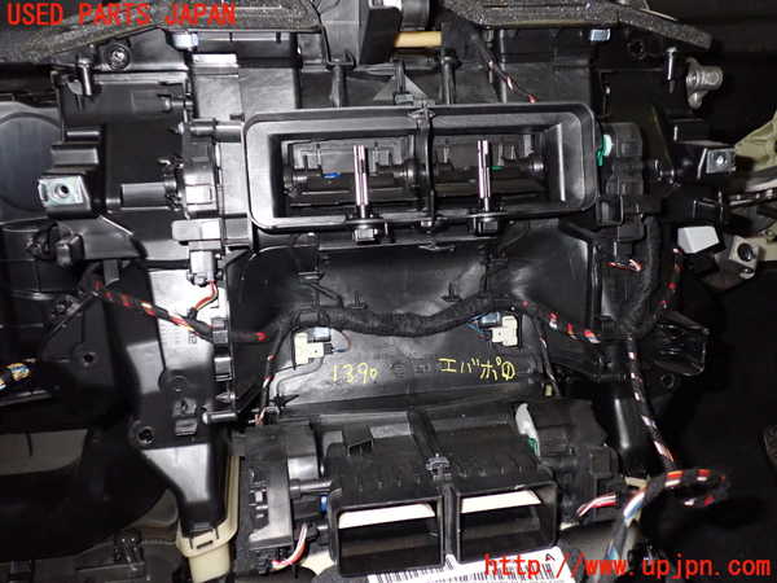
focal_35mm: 32
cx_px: 388
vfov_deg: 44.2
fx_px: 718
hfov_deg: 56.8
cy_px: 292
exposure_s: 1/30
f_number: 7.1
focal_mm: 5.79
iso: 800
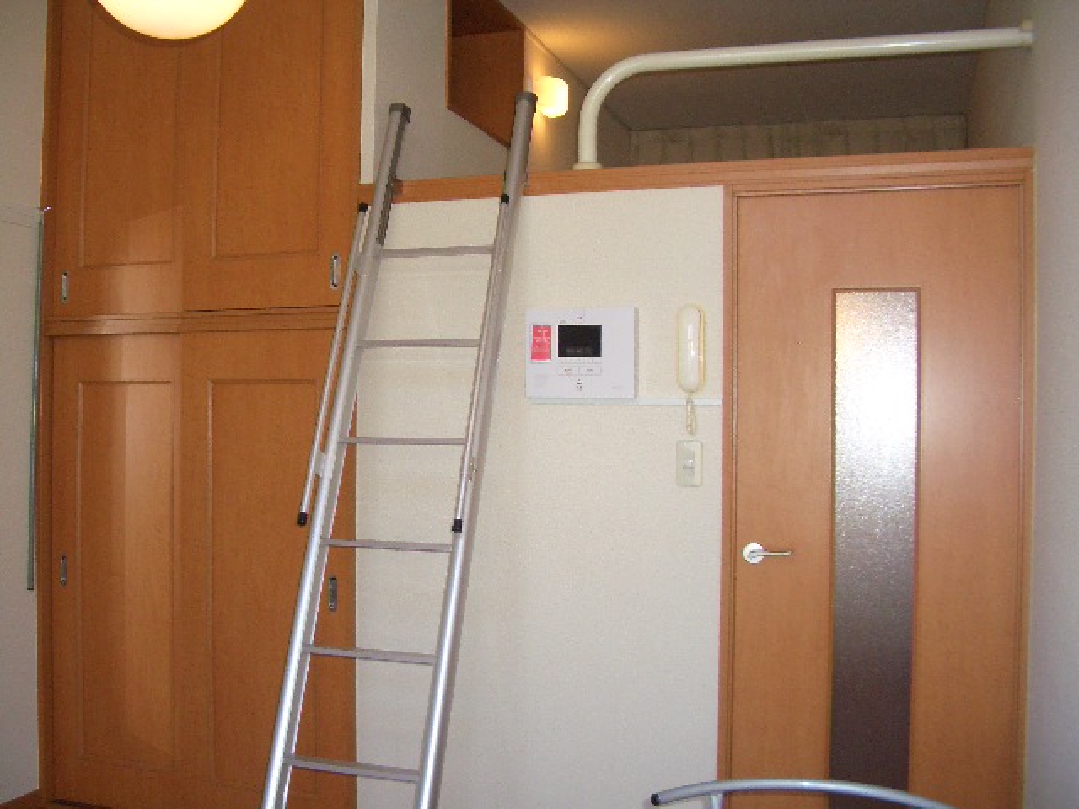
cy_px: 404
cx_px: 540
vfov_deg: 40.7
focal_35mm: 35
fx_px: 1091
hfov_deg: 52.6
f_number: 2.6
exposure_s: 1/80
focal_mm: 5.8
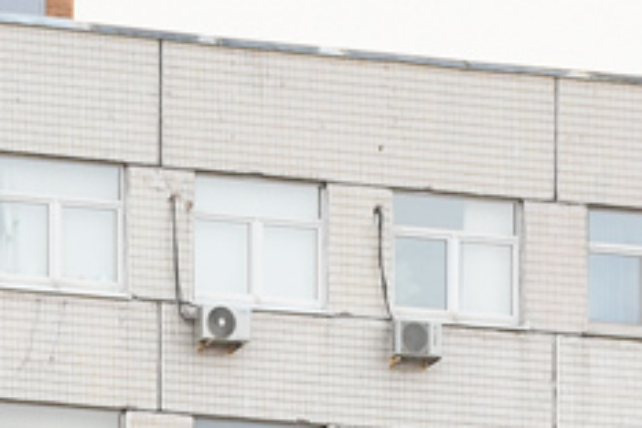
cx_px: -47
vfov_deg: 3.4
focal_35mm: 403
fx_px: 7186
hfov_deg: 5.1
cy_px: 1177
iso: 400
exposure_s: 1/250
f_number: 6.3
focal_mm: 42
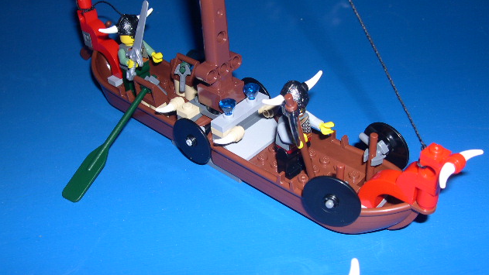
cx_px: 246
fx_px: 545
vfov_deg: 28.3
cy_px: 122
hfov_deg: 48.4
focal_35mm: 42
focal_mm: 8
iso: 100
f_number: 7.6
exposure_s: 1/60
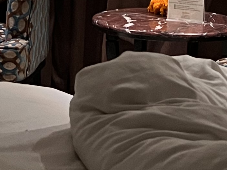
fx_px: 977
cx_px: 124
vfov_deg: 9.1
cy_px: -212
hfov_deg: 13.3
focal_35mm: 149
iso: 640
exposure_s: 1/30
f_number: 1.5
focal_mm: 5.7
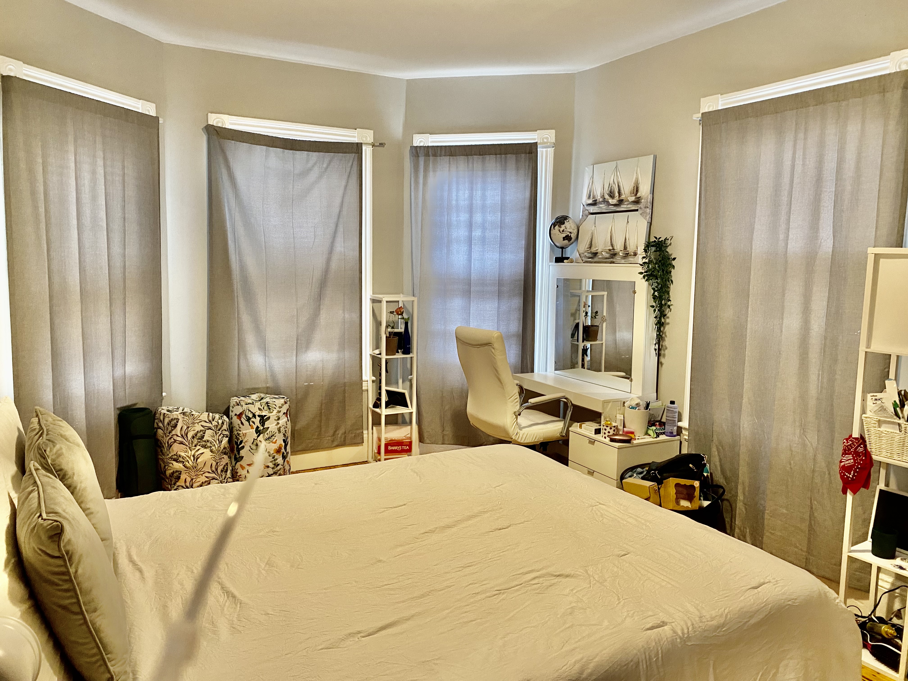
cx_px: 454
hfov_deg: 67.3
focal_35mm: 26
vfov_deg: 53.1
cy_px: 340
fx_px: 682
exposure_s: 1/60
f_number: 1.8
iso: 250
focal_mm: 4.25
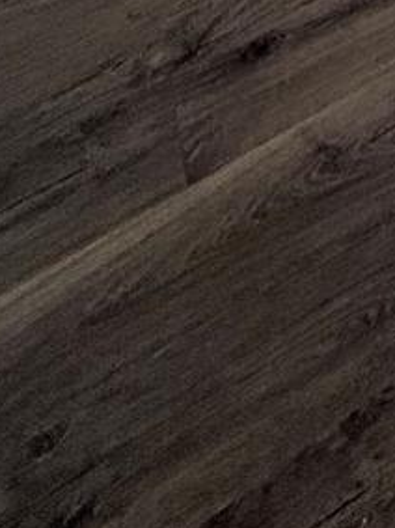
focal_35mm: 76
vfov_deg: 14.0
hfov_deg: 14.5
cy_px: -821
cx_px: 885
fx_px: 1157
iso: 250
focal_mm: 2.22
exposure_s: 1/120
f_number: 2.2
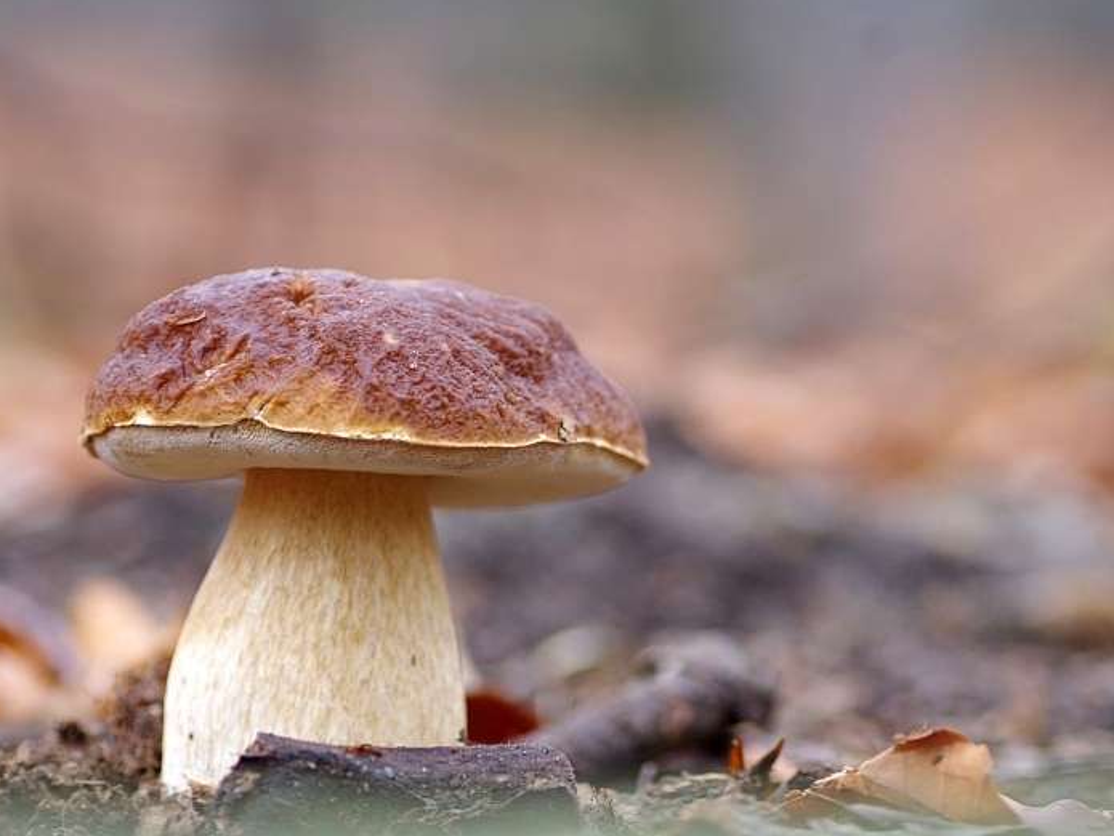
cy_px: 396
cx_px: 426
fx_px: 5409
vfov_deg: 8.8
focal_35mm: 168
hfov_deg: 11.8
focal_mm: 90
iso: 100
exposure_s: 1/25
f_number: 3.5
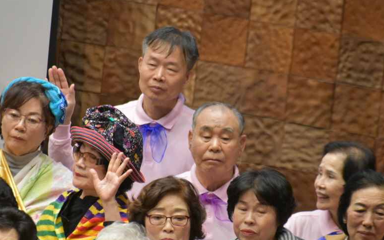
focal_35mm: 516
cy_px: 131
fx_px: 5400
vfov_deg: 2.5
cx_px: 176
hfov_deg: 4.1
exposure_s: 1/125
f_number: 6
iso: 5000
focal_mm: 260
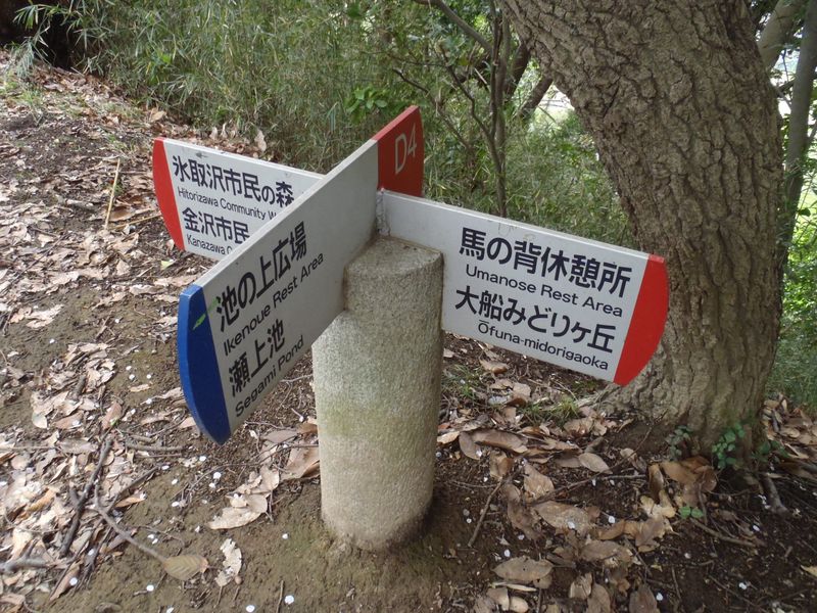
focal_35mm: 28
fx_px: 661
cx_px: 408
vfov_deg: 49.7
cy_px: 306
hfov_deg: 63.4
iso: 200
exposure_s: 1/30
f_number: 3.9
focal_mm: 5
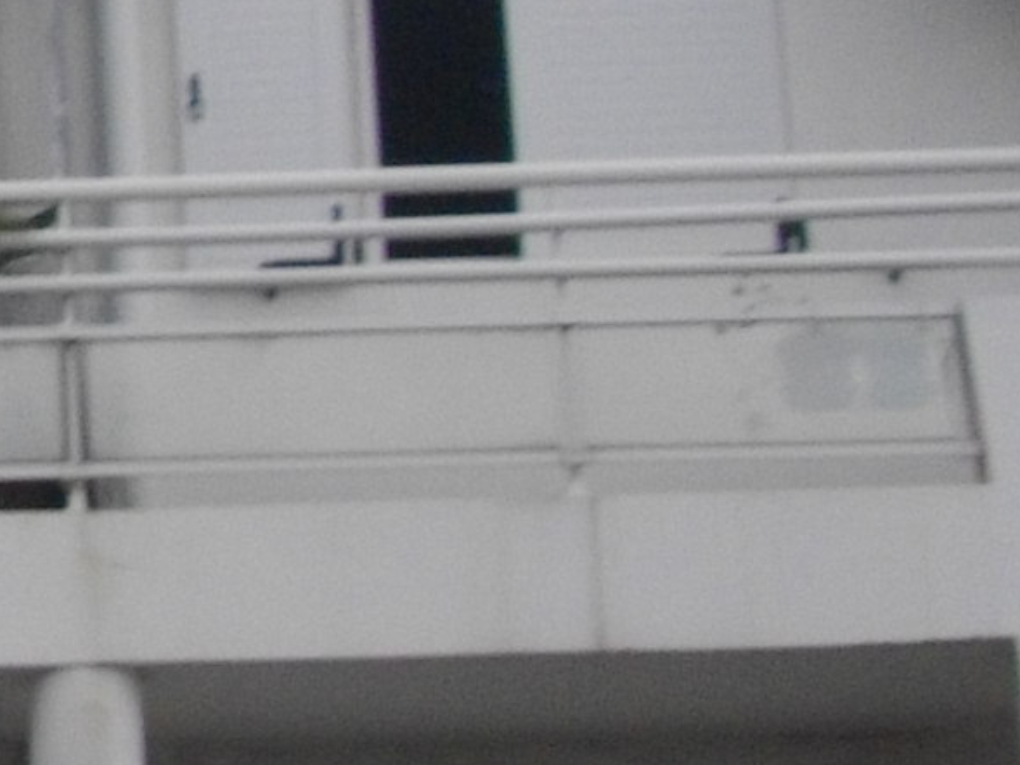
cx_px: -1117
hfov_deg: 9.5
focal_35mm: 192
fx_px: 5659
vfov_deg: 7.6
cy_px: -324
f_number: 8.8
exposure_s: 1/125
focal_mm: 5.7
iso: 100
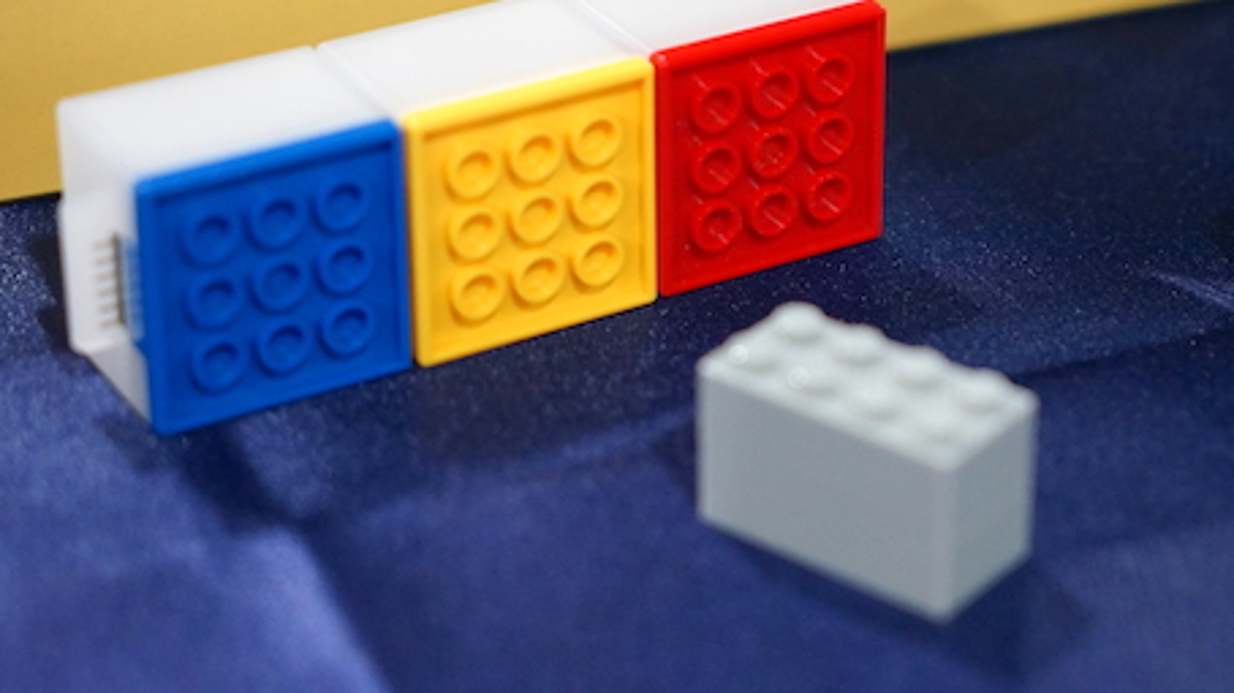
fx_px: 3434
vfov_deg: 11.5
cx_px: 772
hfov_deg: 20.3
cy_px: 221
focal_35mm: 105
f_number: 4
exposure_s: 1/40
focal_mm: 70
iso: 3200
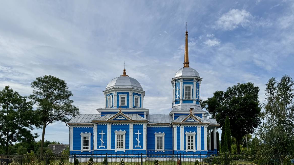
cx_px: 151
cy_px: 98
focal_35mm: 27
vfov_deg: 42.7
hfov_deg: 69.8
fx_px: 211
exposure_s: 1/5814
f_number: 1.78
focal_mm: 6.76
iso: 80
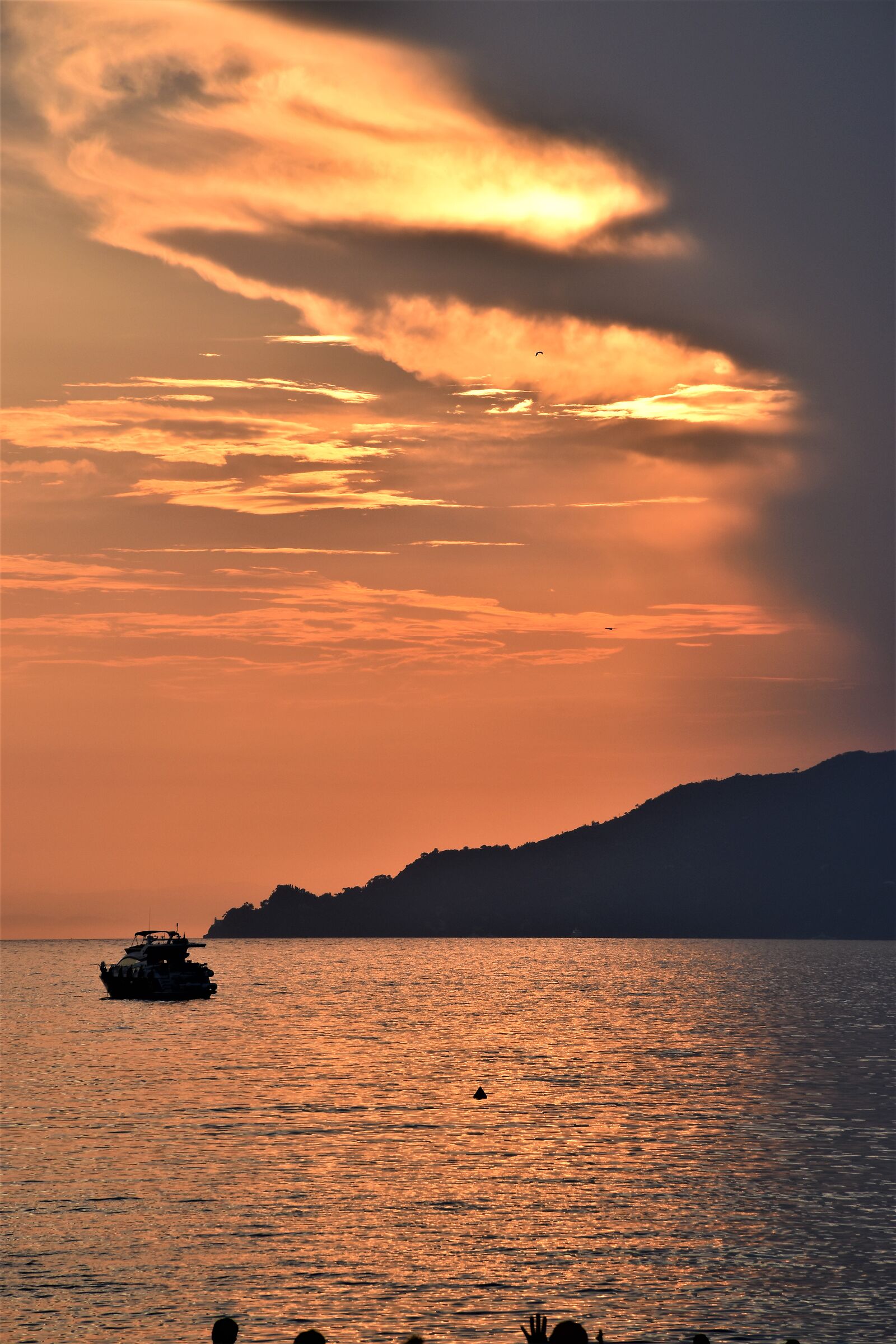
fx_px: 7279
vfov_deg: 10.5
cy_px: 672
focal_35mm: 195
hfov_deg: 7.0
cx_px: 448
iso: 200
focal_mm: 130
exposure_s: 1/500
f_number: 11
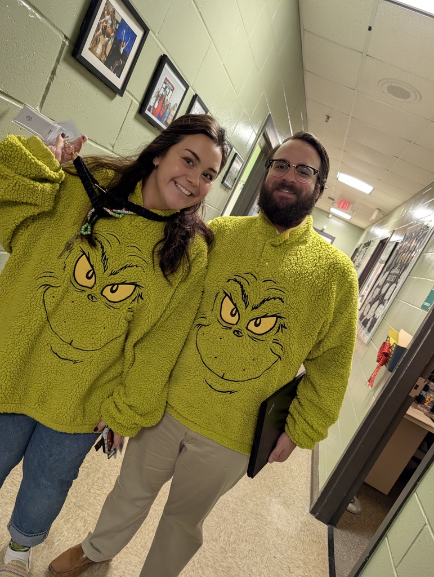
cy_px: 288
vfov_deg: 71.5
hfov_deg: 56.9
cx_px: 217
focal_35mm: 24
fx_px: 400
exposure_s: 1/120
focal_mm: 6.9
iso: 860
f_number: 1.68
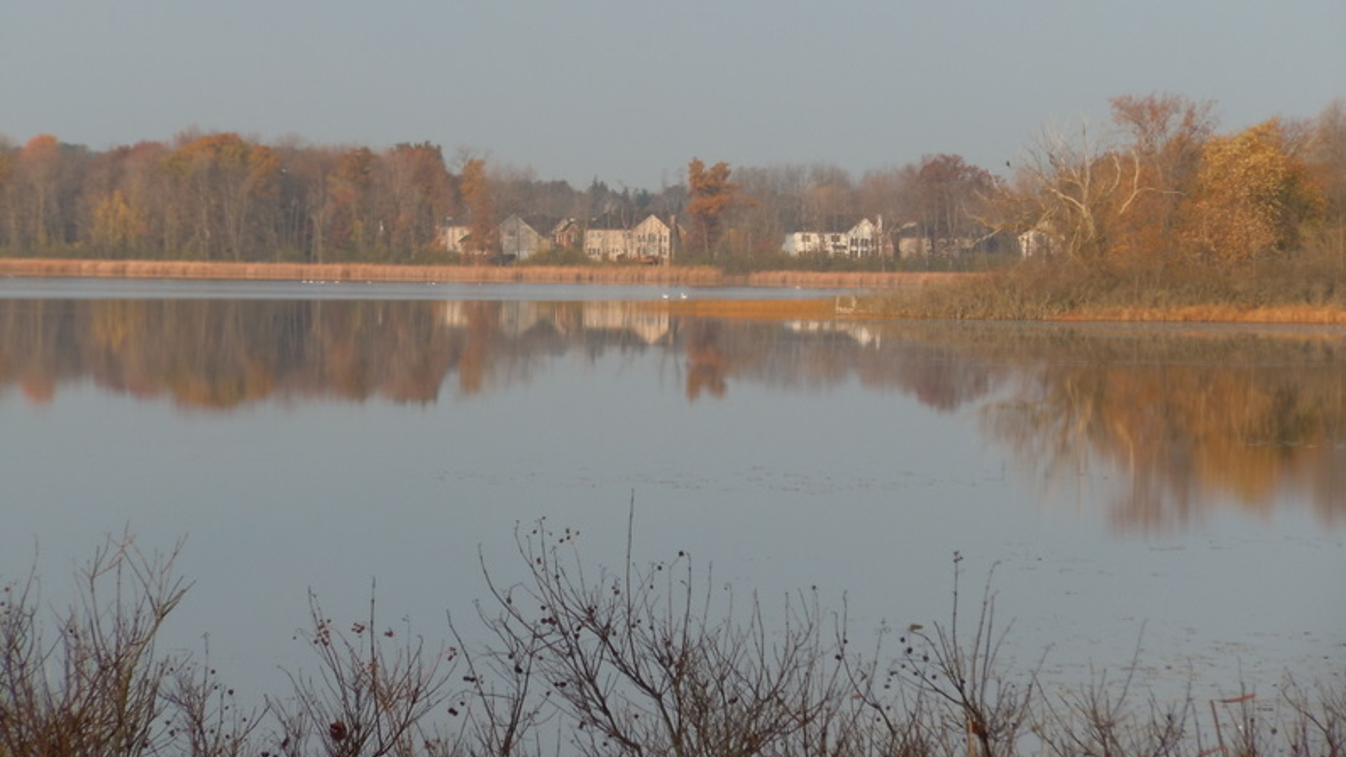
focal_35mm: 182
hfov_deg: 11.8
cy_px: 323
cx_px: 672
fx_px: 6495
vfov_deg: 6.7
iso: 100
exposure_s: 1/250
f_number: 5.5
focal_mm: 29.8
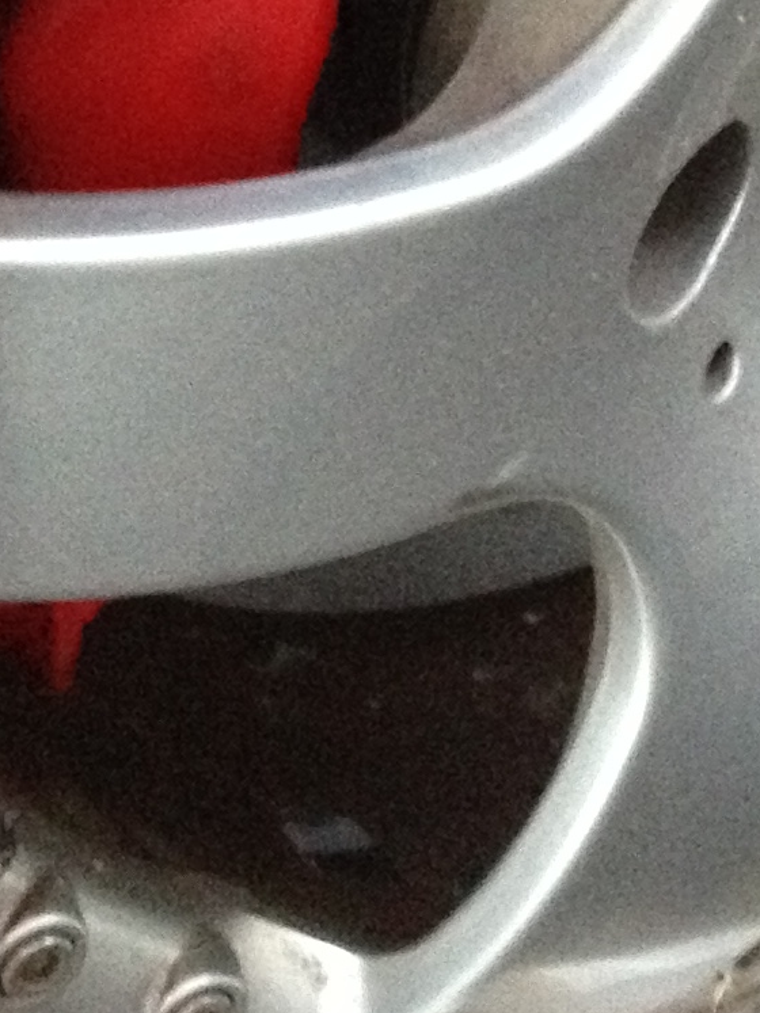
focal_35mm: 153
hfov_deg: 9.6
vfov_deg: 12.5
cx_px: 798
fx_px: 4480
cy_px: -260
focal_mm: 4.28
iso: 500
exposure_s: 1/15
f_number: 2.4
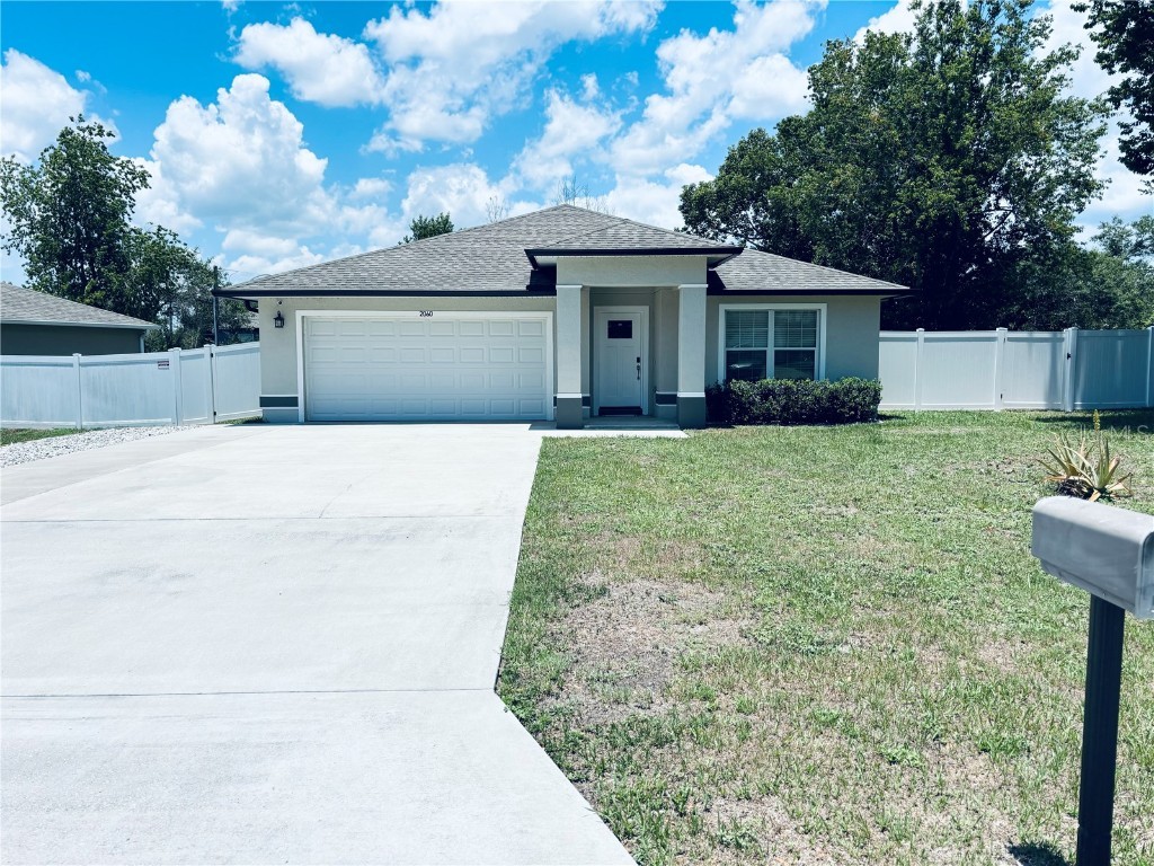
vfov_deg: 53.1
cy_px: 433
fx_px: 867
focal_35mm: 26
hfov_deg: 67.3
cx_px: 577
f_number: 1.6
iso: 50
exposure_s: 1/5348
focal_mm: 5.96
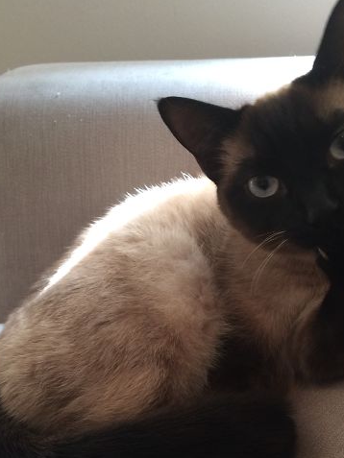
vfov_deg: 38.3
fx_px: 649
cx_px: 219
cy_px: 317
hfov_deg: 29.6
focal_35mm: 49
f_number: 2.2
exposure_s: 1/30
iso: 100
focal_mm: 4.15
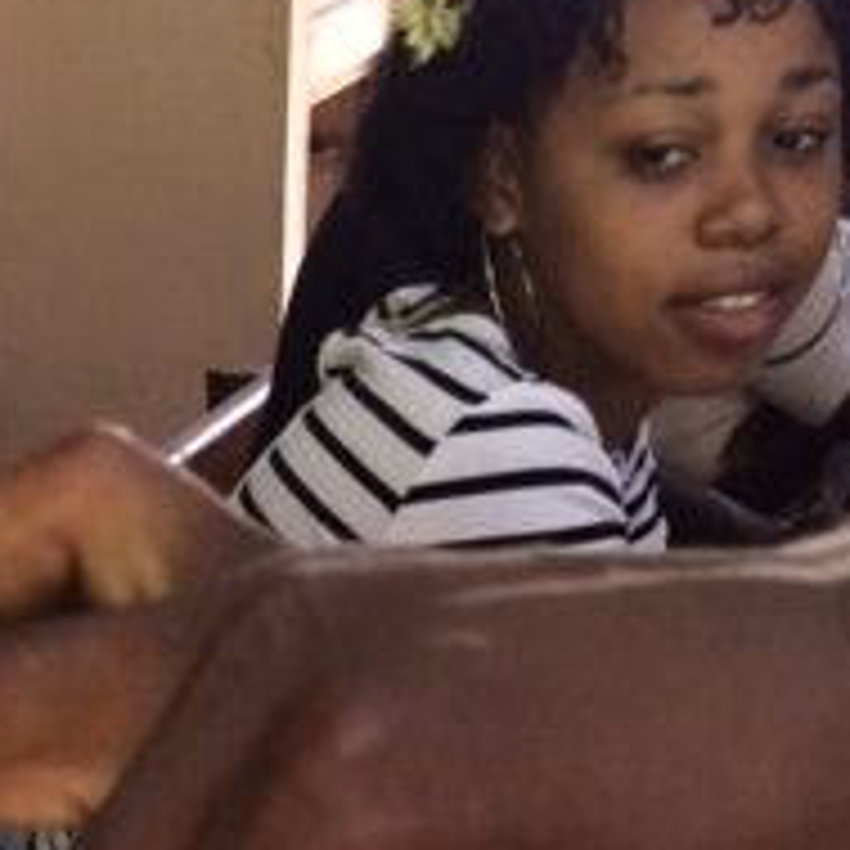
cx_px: -54
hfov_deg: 19.2
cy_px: 1228
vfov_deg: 18.0
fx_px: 2417
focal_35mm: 87
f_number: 2.2
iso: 125
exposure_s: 1/30
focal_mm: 4.15
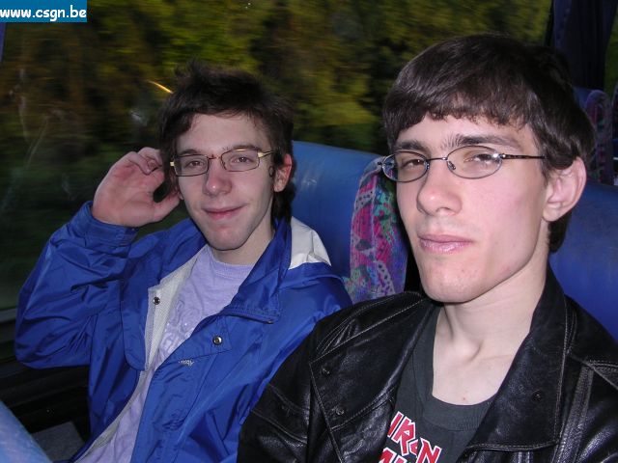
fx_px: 678
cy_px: 232
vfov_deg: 37.7
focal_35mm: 38
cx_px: 309
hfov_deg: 49.0
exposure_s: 1/60.1
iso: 100
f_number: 2.8
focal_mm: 5.8
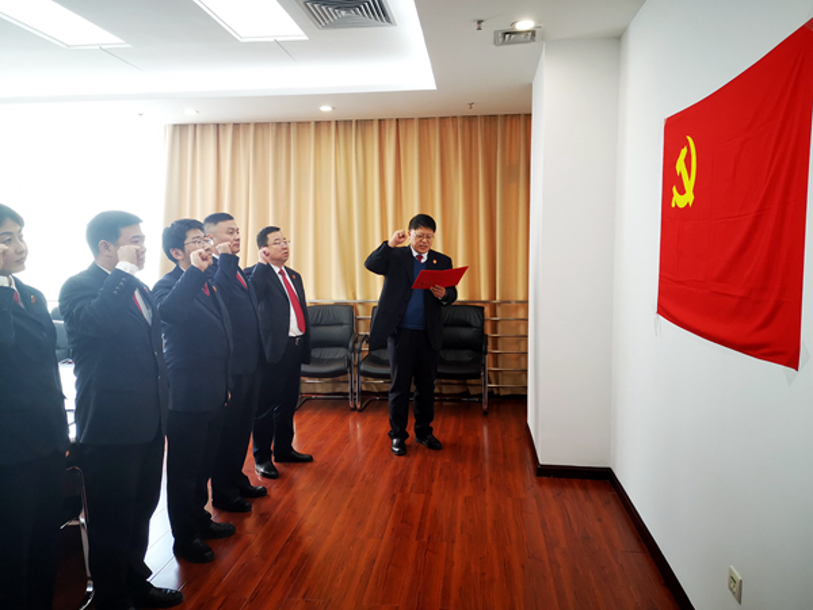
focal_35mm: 27
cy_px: 305
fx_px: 634
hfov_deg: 65.3
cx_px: 406
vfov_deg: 51.4
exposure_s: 1/100
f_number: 1.8
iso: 160
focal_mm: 4.75
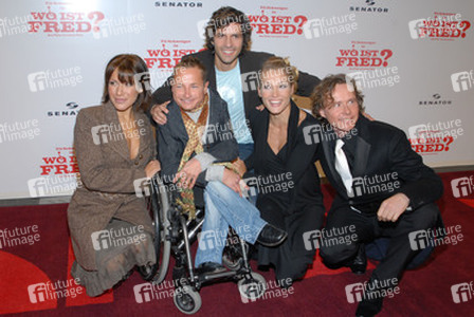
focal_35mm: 42
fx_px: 554
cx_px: 237
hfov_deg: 46.3
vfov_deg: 32.0
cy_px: 158
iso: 400
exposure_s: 1/250
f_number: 8
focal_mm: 28
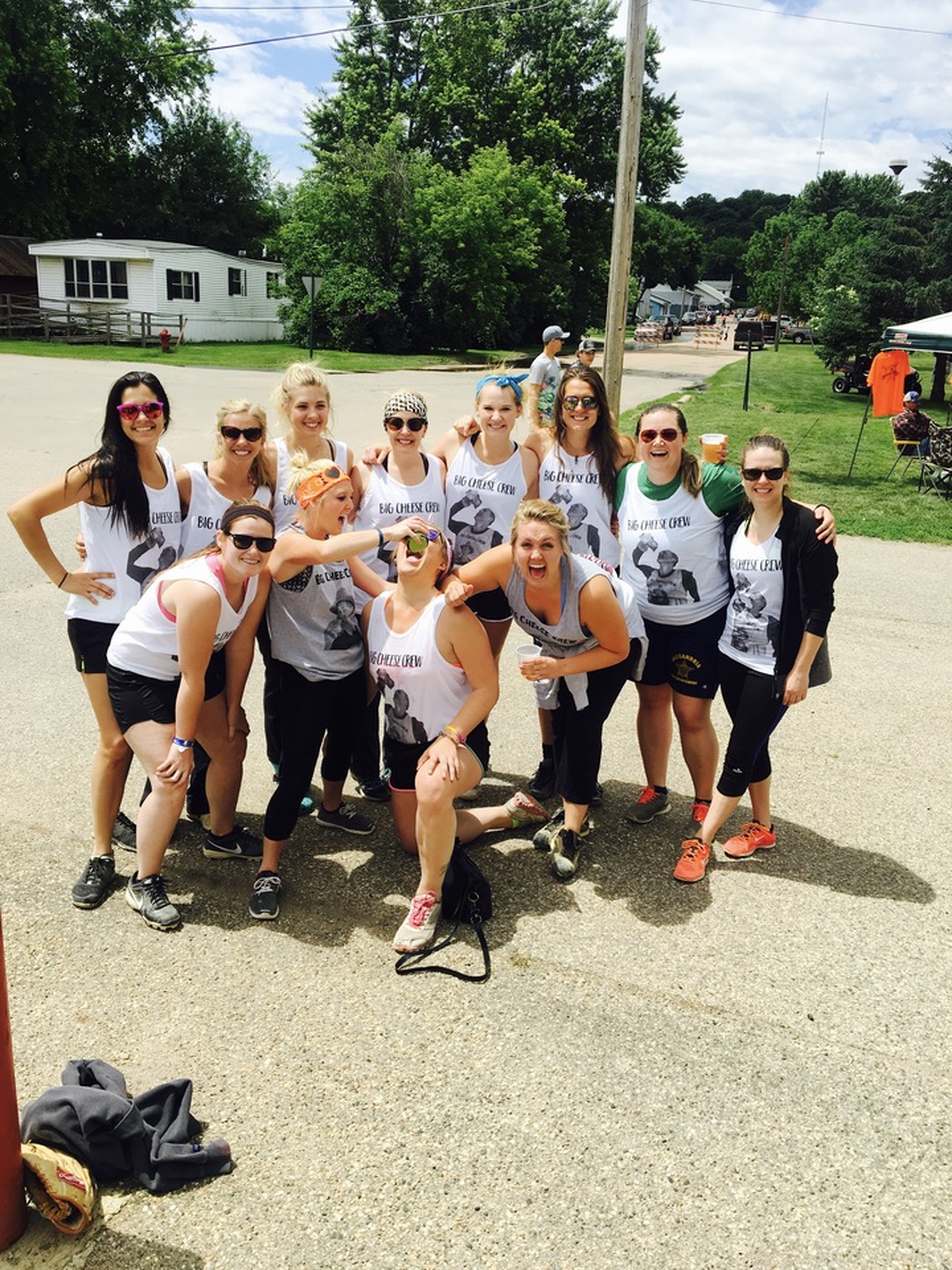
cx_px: 476
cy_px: 635
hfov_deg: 48.2
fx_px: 1063
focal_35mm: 29
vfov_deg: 61.7
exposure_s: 1/1508
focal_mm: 4.15
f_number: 2.2
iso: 25
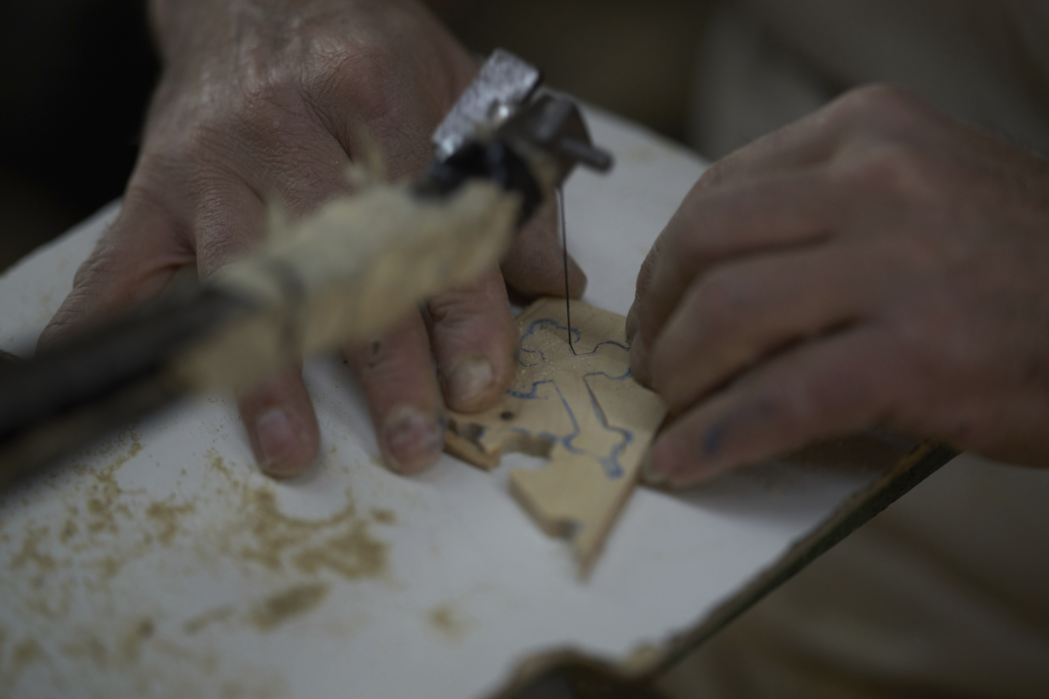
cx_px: 526
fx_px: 3963
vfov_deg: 10.1
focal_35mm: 136
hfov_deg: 15.1
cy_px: 351
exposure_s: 1/800
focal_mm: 135
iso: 1600
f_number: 1.8
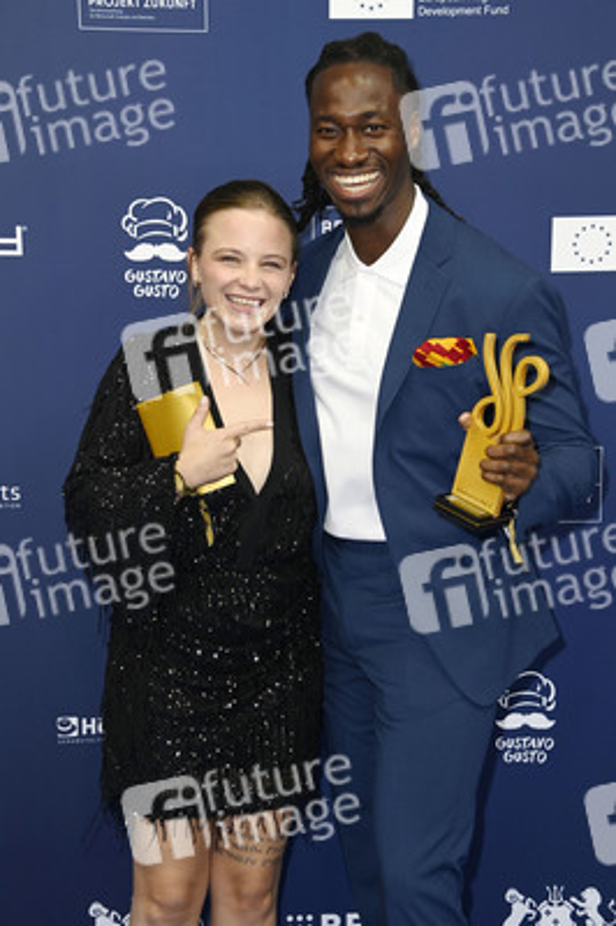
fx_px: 1594
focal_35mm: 62
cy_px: 463
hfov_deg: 21.9
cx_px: 308
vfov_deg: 32.4
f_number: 5.6
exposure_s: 1/200
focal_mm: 62
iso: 800
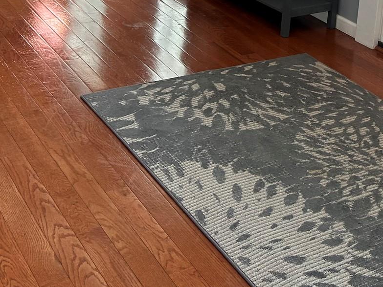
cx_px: 297
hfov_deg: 28.1
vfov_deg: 20.0
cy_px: -74
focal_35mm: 68
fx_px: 752
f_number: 1.5
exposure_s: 1/120
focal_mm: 5.7
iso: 100
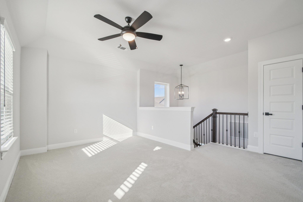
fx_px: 126
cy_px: 101
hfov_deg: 100.4
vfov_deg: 77.3
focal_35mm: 15
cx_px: 152
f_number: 8
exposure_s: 1/50
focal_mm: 10
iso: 400
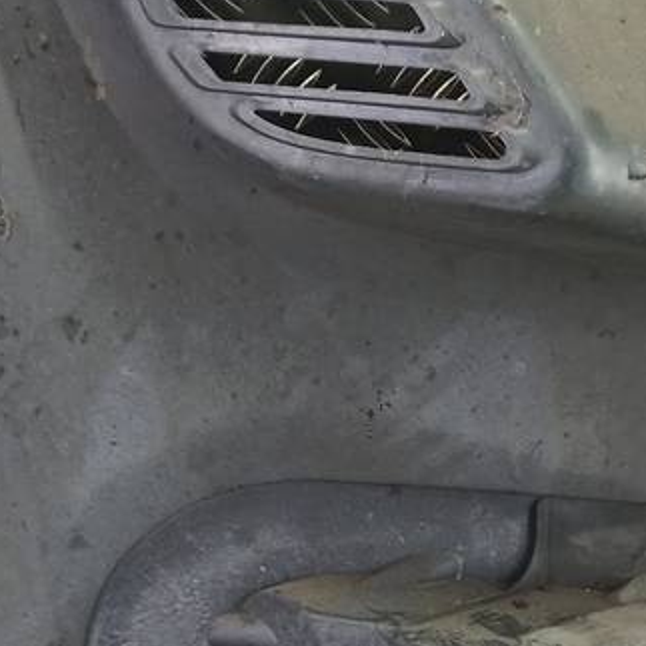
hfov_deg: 24.1
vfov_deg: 23.5
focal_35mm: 70
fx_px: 1478
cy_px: 660
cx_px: 564
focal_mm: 4.6
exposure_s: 1/50
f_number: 1.8
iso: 160
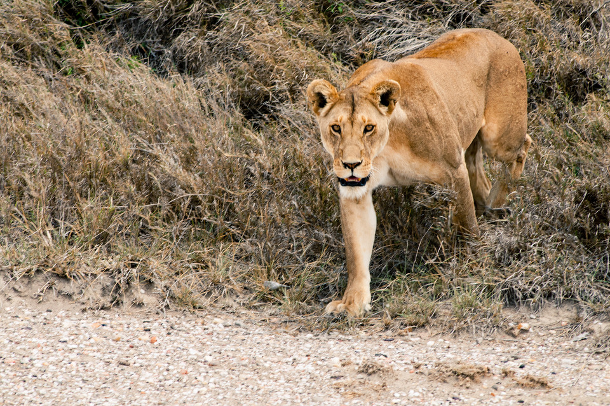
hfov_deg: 6.9
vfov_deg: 4.6
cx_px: 305
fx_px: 5078
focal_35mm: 300
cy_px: 203
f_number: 7.1
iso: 200
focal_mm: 200
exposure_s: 1/200
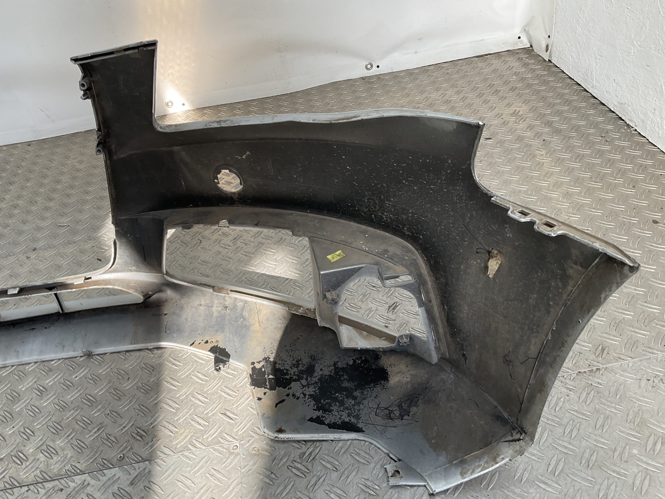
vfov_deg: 45.4
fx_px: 596
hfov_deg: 58.3
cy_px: 257
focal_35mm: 31
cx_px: 316
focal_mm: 3
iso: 16
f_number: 1.8
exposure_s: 1/167
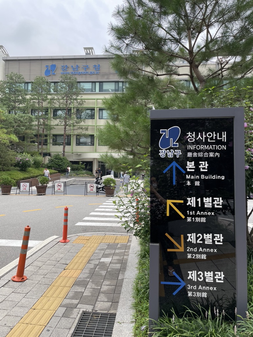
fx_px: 253
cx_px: 126
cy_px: 168
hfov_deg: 53.1
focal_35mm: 26
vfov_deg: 67.3
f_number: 1.6
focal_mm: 4.2
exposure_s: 1/1511
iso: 32
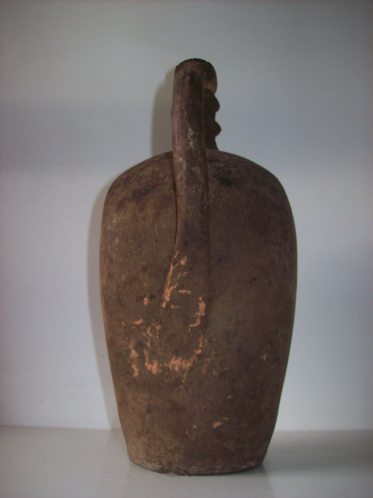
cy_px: 249
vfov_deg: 51.4
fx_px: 518
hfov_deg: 39.6
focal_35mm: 36
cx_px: 186
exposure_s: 1/64
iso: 80
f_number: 2.7
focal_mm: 6
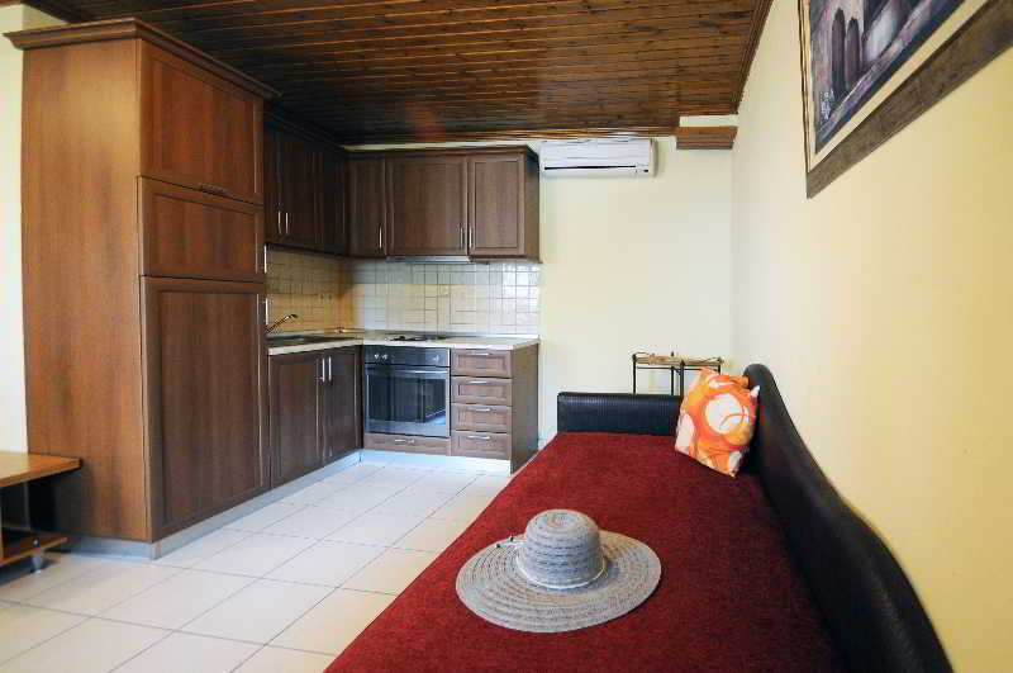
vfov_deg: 77.2
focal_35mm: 15
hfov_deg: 100.5
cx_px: 506
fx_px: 421
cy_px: 336
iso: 500
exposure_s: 1/6
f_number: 4
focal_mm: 10
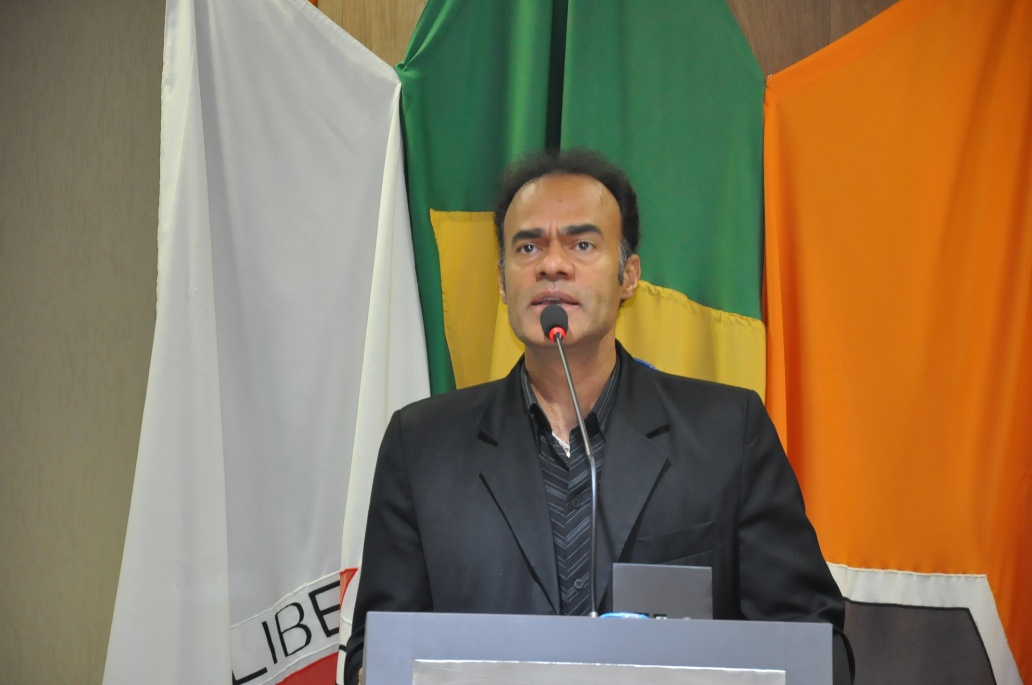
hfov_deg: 13.1
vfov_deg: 8.7
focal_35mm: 158
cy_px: 342
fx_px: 4509
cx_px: 516
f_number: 5.6
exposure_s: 1/60
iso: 2000
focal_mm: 105
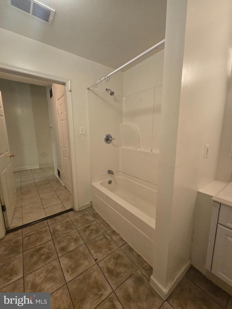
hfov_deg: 89.9
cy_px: 154
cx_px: 116
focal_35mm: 13
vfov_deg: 106.2
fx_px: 116
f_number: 2.2
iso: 640
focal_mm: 2.2
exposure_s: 1/60
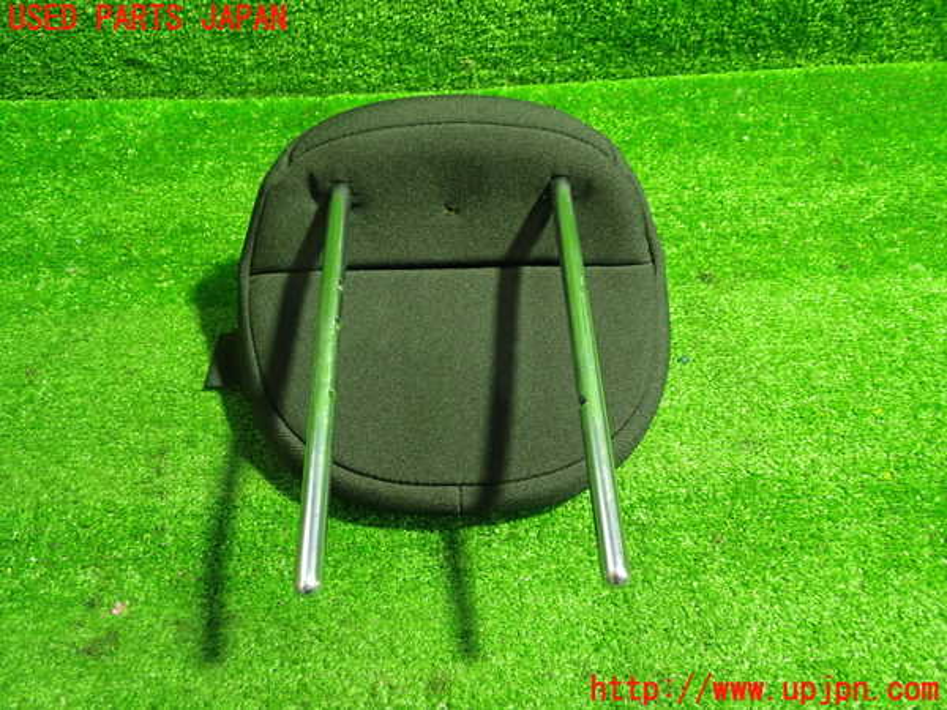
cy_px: 355
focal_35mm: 30
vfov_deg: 46.8
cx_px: 474
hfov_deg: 60.0
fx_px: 821
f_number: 2.3
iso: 640
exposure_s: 1/30
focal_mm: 5.4
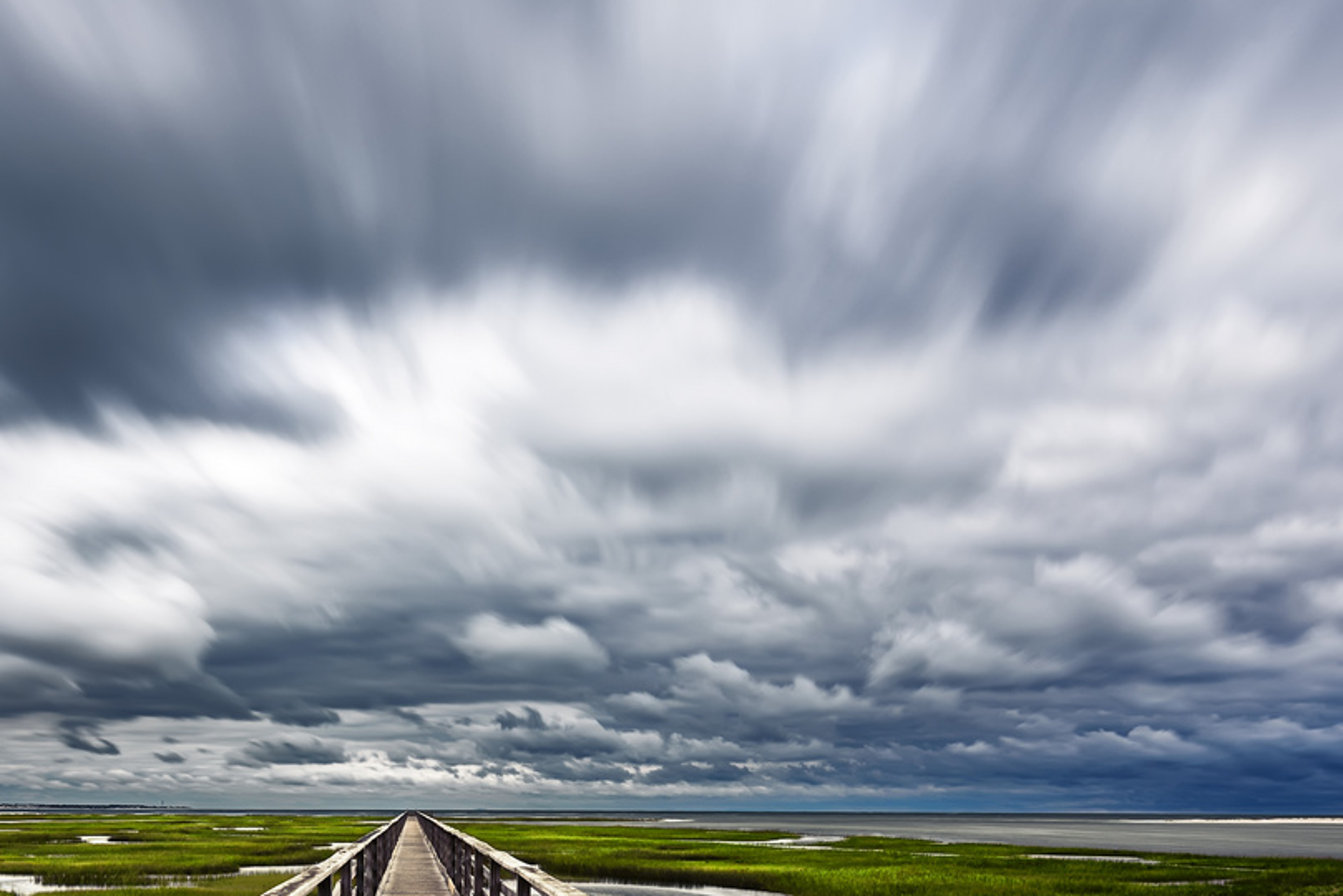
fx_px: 1343
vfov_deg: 34.0
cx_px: 415
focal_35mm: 36
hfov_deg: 51.8
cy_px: 874
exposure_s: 20
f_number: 8
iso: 100
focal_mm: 18
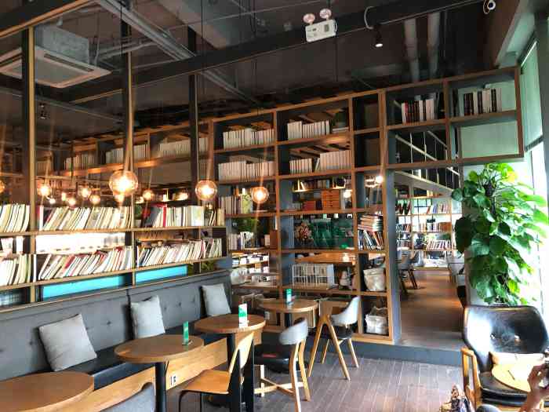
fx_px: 444
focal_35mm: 28
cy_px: 206
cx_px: 274
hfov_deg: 63.4
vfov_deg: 49.7
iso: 100
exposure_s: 1/13
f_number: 1.8
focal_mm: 4
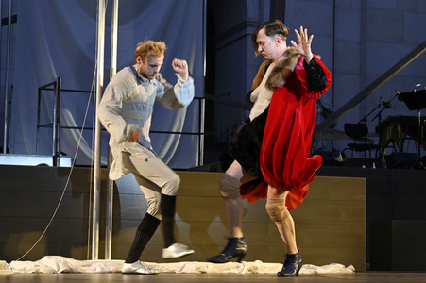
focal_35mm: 69
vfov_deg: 19.7
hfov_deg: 29.3
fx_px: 816
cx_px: 213
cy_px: 142
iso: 1000
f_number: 6.3
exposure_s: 1/60
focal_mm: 69
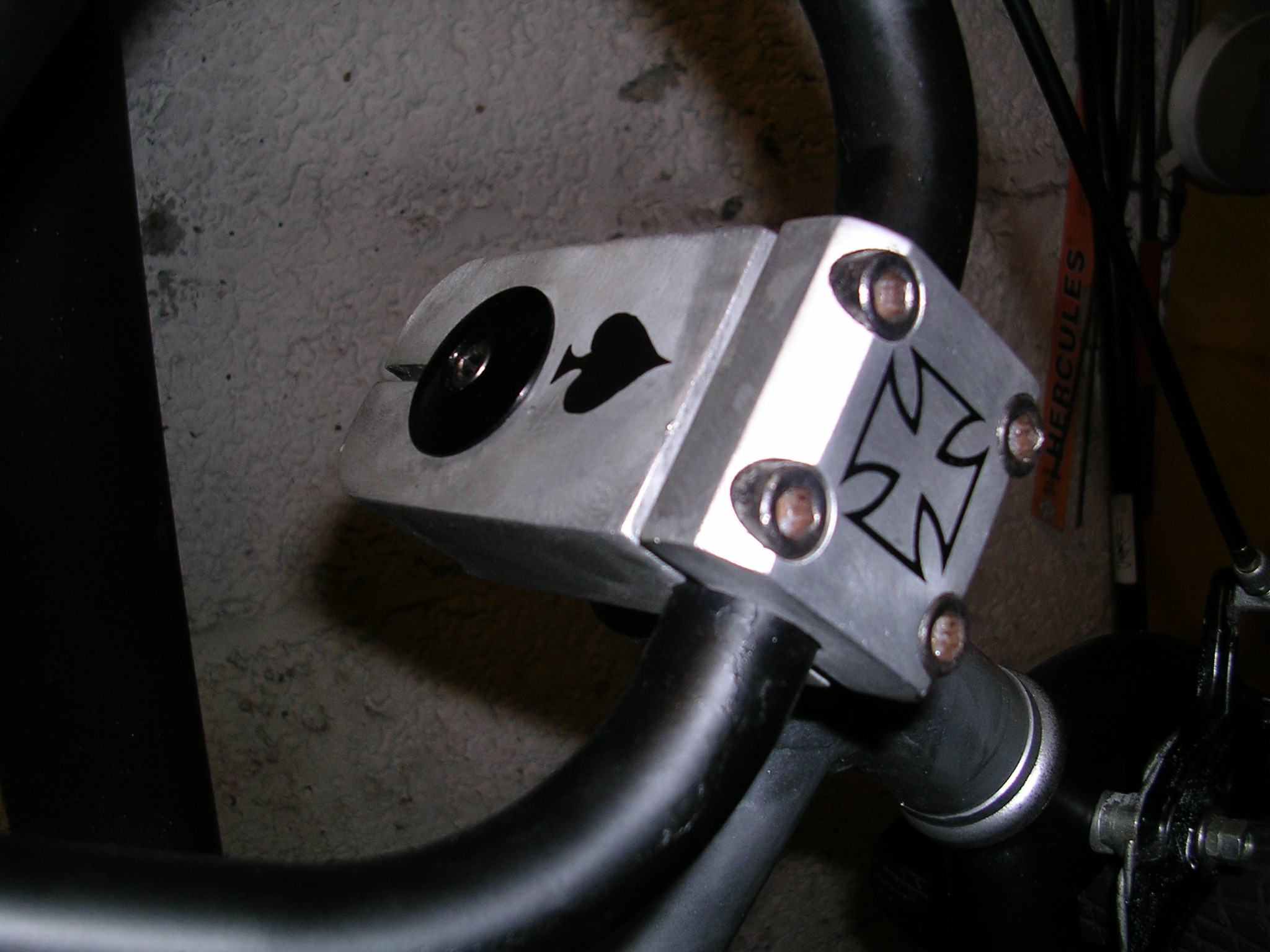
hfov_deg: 49.0
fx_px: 1394
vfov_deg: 37.7
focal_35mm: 38
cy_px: 476
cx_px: 635
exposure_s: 1/60.1
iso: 50
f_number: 2.8
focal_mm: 5.8
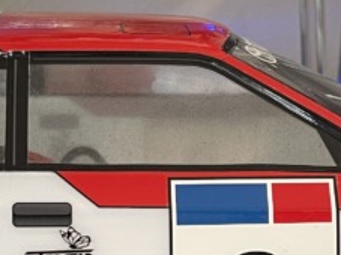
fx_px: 1083
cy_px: 216
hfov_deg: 17.9
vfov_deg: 13.4
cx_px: 179
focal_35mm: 110
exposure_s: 1/50
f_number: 1.6
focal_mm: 5.1
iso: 80
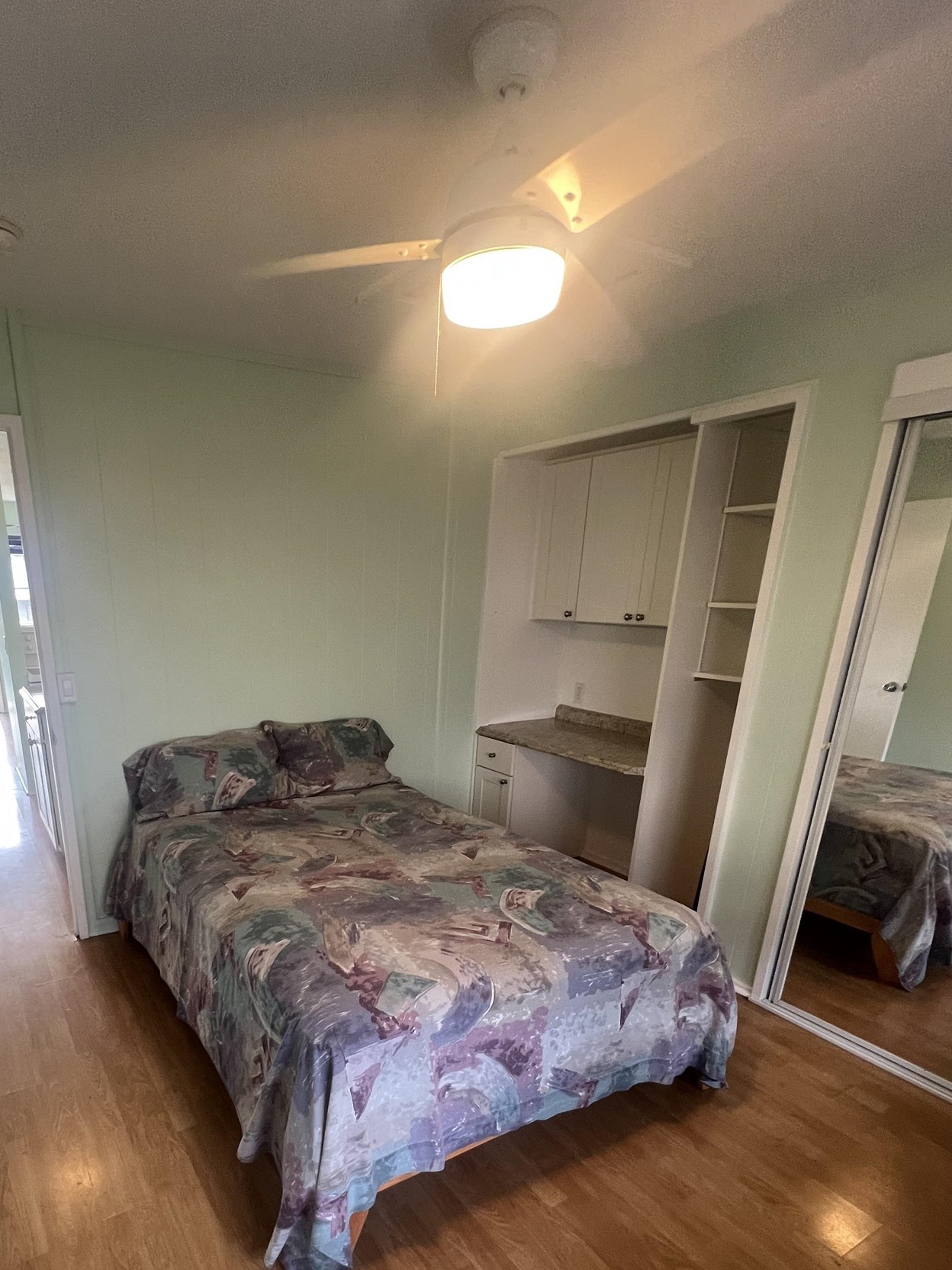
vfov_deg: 84.9
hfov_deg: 70.3
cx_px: 348
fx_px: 660
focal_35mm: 18
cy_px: 839
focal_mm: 1.57
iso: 160
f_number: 1.8
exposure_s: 1/60
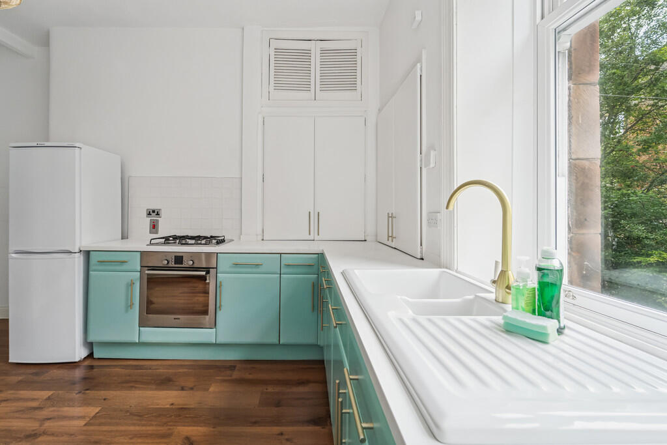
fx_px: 259
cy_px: 222
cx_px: 334
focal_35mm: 14
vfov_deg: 81.2
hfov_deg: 104.2
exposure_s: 1/100
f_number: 7.1
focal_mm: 14
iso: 800
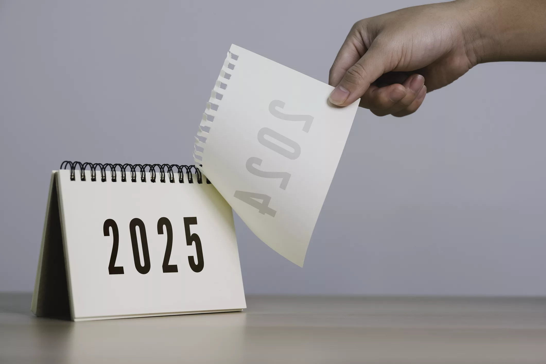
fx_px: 1274
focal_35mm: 84
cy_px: 182
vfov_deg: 16.3
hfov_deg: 24.2
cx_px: 273
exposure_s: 1/160
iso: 160
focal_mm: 56
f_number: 2.8
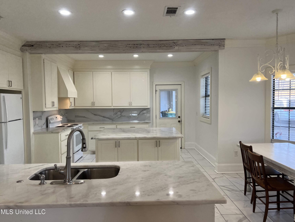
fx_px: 222
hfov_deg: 67.3
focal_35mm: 26
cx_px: 148
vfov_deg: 53.1
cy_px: 111
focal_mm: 5.7
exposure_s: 1/120
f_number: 1.5
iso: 64
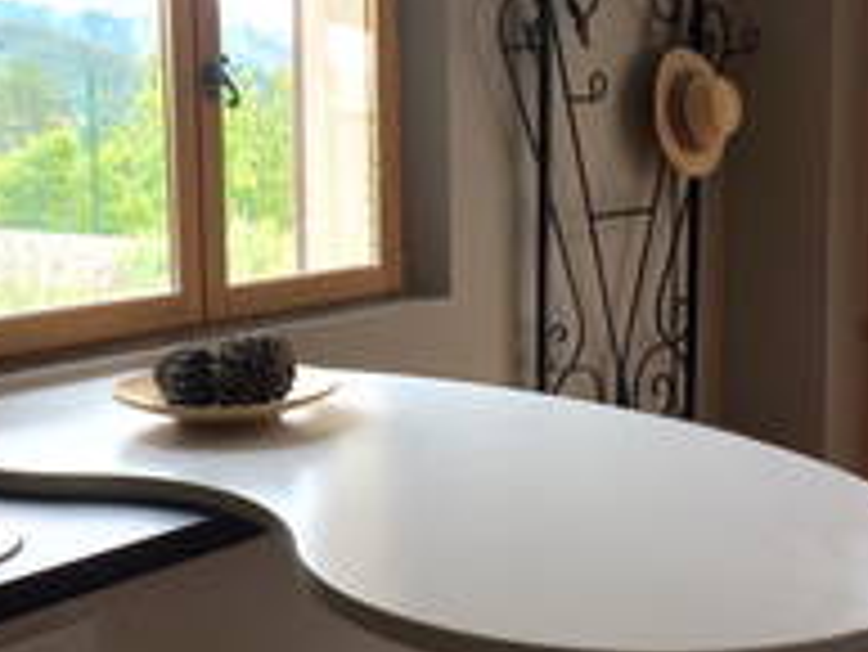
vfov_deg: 27.0
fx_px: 1355
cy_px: 265
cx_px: 418
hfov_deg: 35.5
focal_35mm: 54
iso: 32
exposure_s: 1/115
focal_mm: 4.15
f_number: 2.2
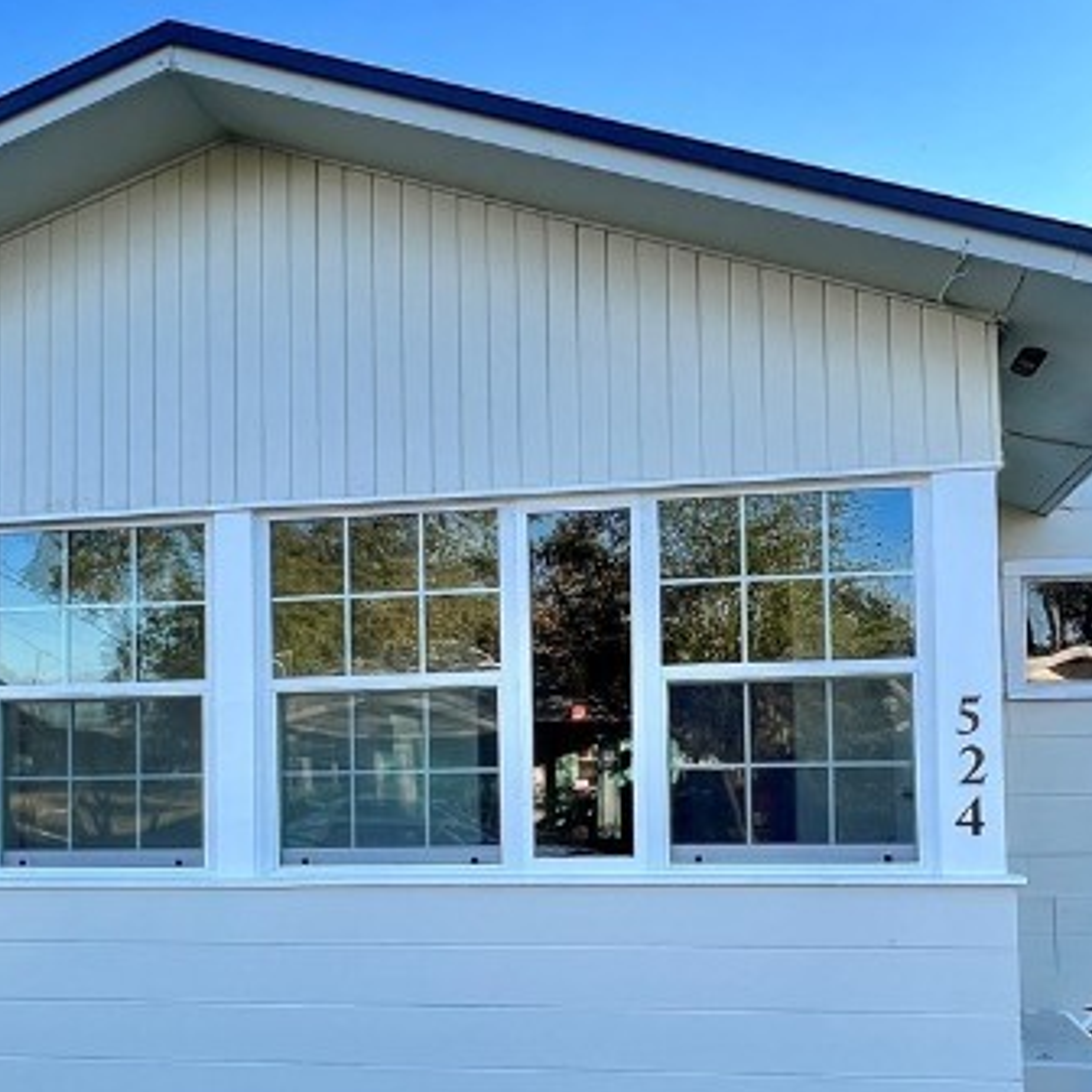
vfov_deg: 46.7
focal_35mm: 35
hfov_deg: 47.2
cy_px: 705
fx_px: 1249
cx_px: 536
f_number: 1.8
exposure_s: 1/270
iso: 32
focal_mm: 1.57
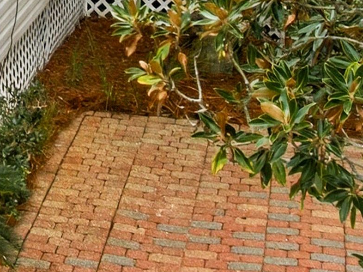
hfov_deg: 11.3
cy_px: -348
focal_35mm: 161
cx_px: -319
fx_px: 1688
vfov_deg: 8.5
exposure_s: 1/640
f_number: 5
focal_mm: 12.3
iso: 100
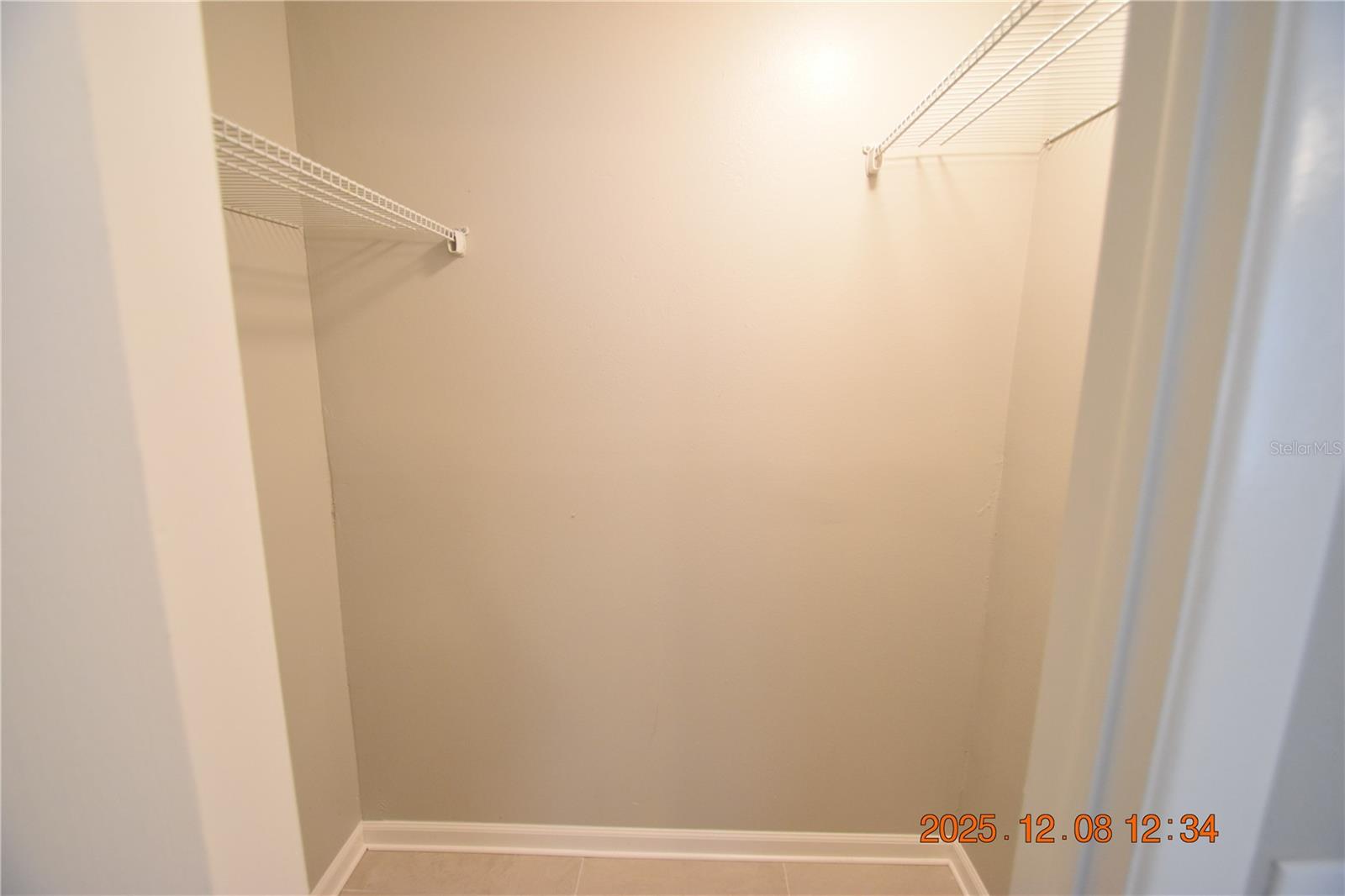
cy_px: 448
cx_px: 672
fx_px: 560
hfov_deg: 100.4
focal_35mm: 15
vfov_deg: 77.3
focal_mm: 10
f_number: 3.5
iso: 1400
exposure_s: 1/60
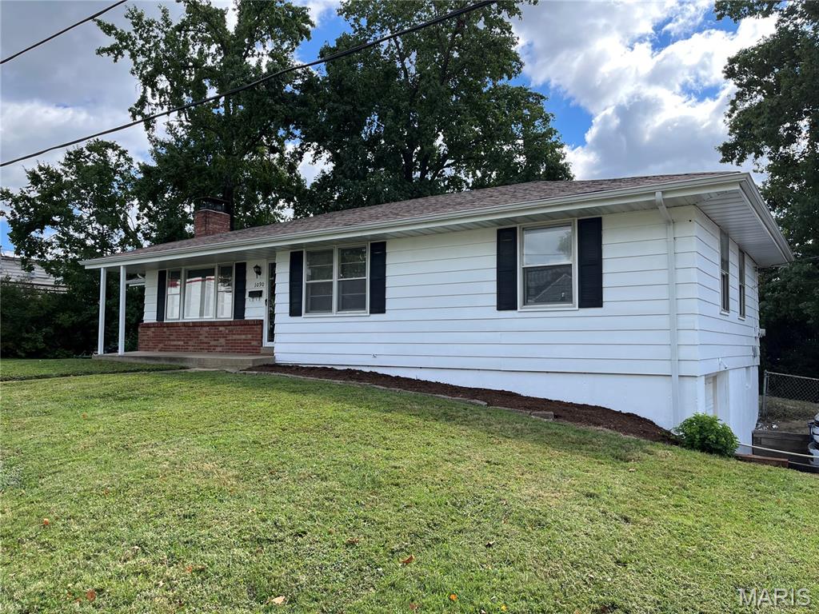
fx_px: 615
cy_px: 307
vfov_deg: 53.1
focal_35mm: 26
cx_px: 410
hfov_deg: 67.3
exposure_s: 1/1339
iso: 50
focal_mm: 5.1
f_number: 1.6
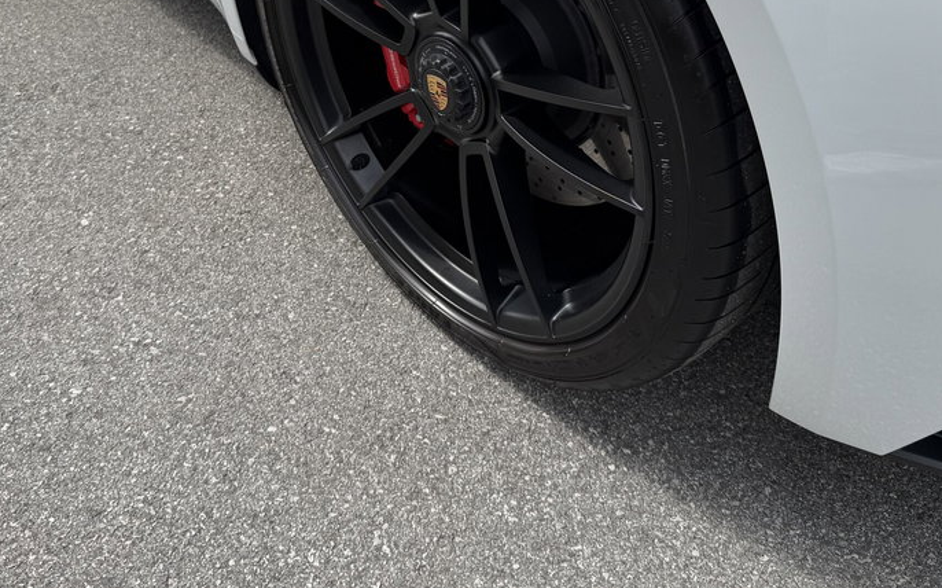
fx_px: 975
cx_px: 453
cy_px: 103
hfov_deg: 51.6
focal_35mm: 38
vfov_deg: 32.5
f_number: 1.78
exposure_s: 1/2907
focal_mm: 6.76
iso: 80
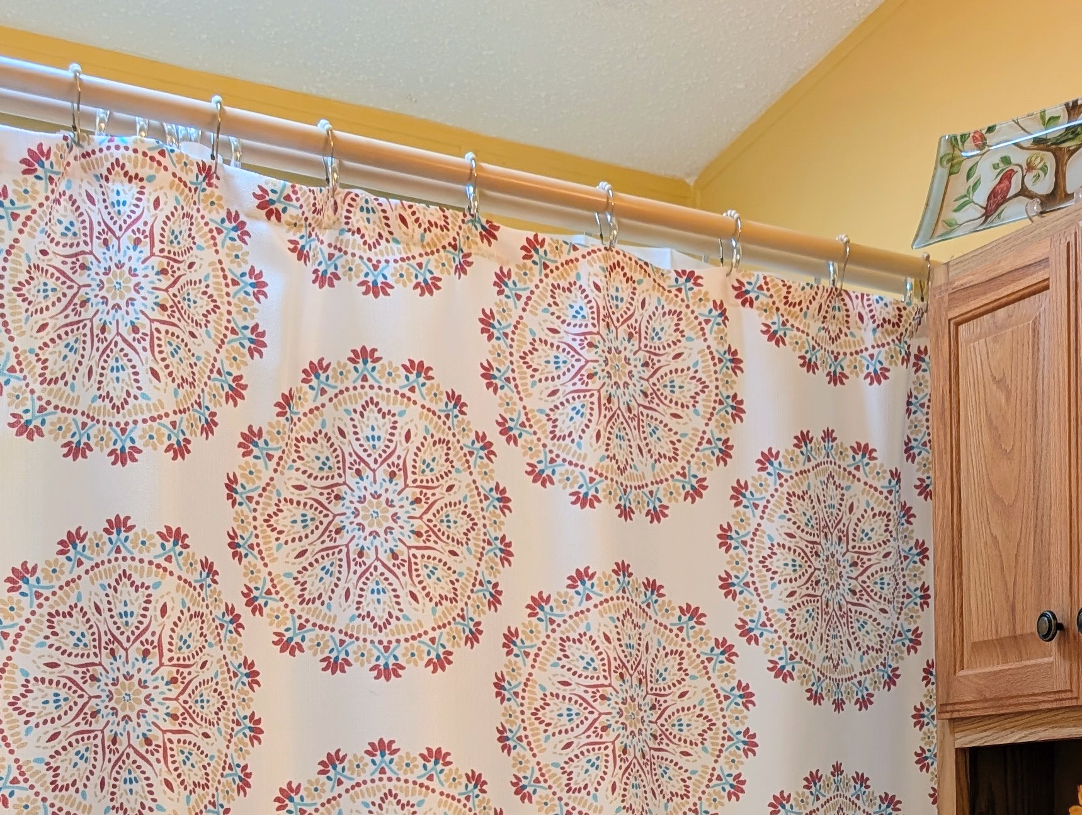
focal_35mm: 57
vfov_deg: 24.0
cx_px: 1037
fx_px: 1784
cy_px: 903
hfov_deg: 31.6
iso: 30
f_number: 1.68
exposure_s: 1/40
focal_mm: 6.9
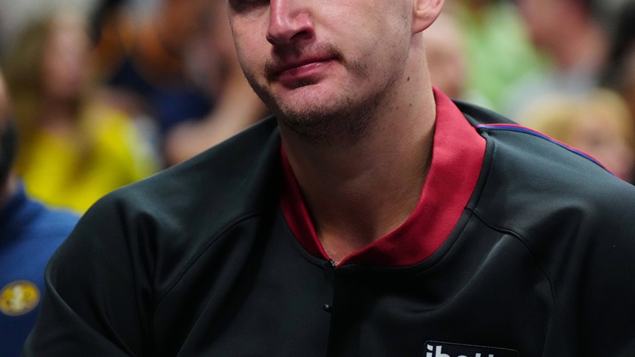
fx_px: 3502
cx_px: 381
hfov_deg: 10.4
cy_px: 130
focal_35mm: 208
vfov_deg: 5.8
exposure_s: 1/2000
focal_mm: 135
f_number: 2.8
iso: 5000
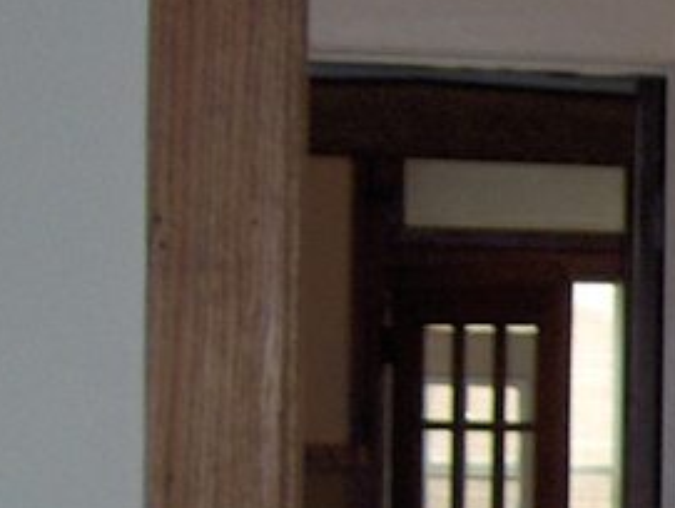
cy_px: 891
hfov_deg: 8.0
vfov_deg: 6.3
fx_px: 4549
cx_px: 1489
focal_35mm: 233
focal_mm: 9
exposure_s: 1/60
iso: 100
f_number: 2.9
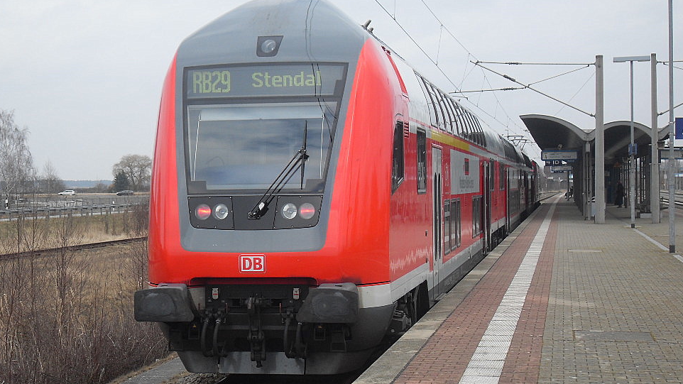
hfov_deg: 26.5
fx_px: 1449
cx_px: 332
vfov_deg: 15.1
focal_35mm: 80
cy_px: 201
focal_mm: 11.8
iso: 80
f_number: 4
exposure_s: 1/180
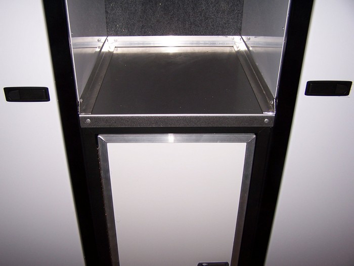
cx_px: 177
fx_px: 389
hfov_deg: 49.0
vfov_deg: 37.7
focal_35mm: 38
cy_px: 133
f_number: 2.8
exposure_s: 1/60
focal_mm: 6.3
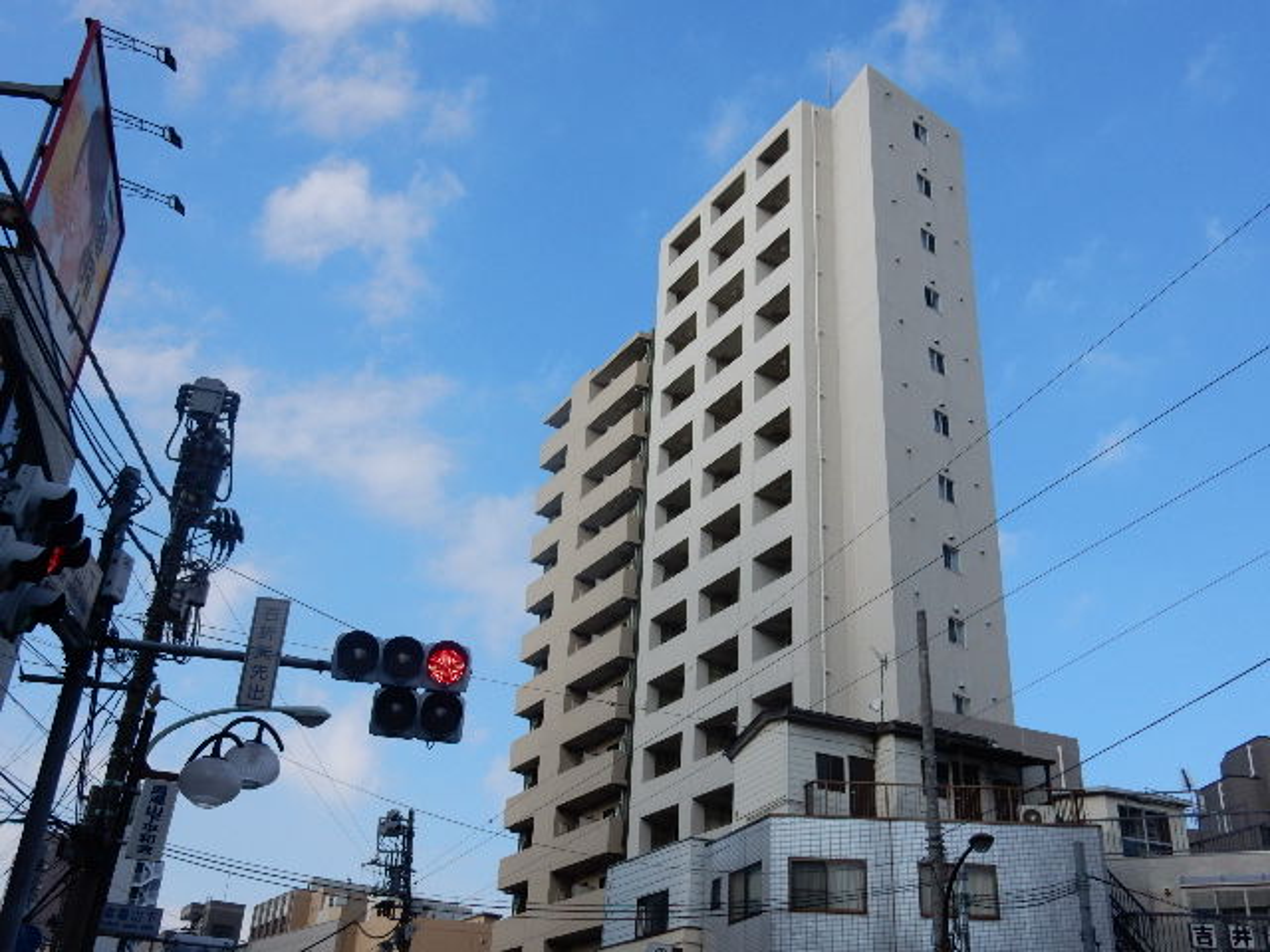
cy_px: 476
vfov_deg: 39.7
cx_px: 635
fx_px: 1321
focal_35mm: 36
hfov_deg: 51.4
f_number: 4
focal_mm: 6.4
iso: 125
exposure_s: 1/800
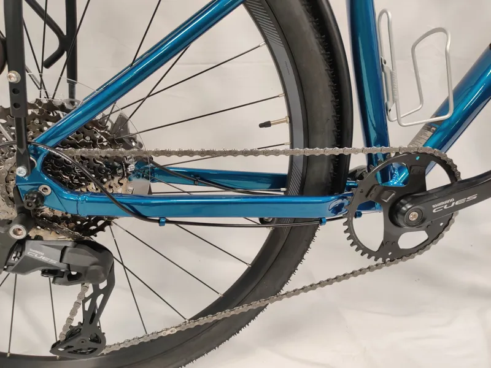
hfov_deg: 65.3
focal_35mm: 27
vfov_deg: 51.4
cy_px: 184
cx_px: 246
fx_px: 383
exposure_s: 1/33
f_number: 1.65
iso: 500
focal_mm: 4.75
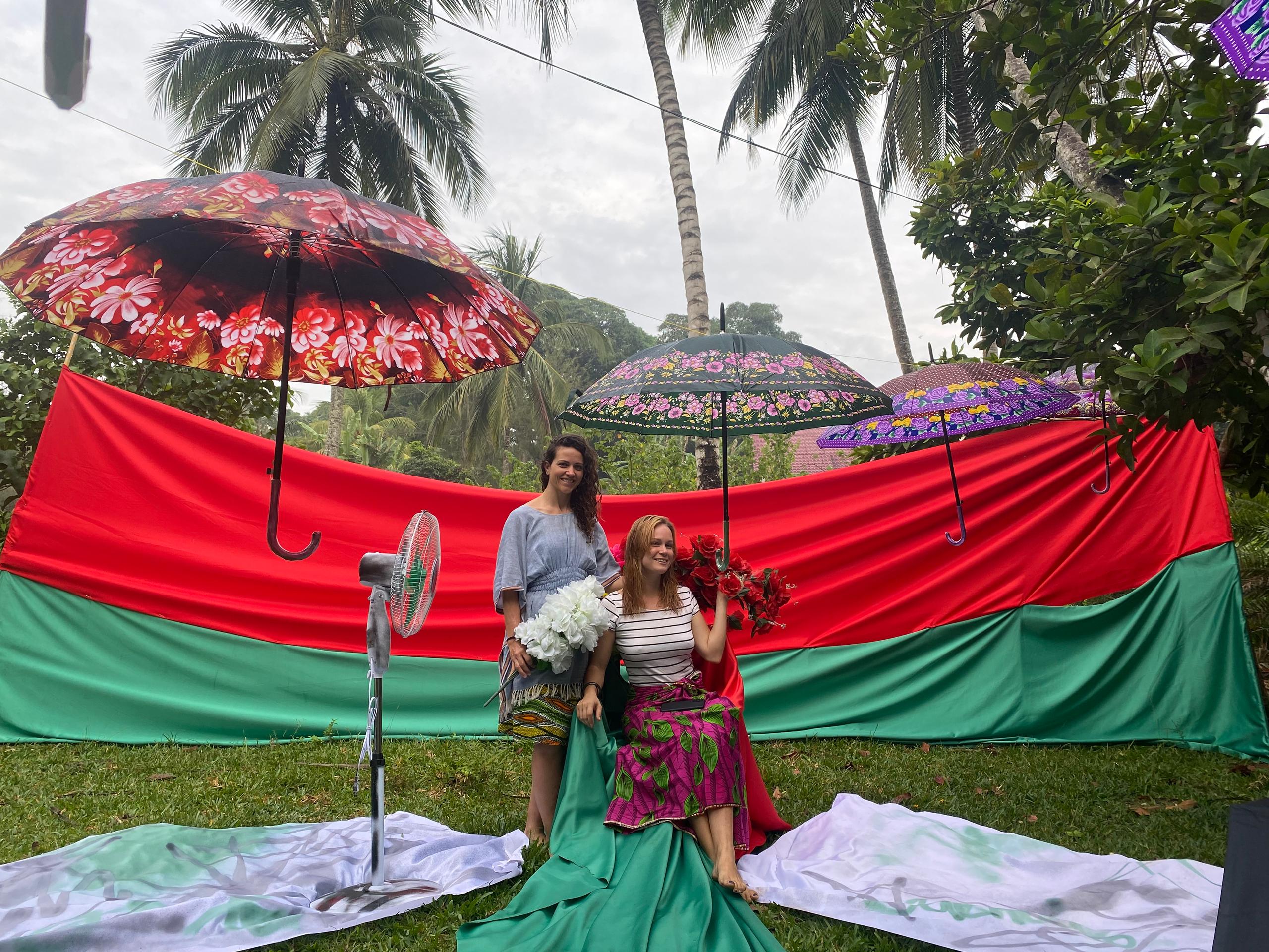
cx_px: 634
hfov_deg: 67.3
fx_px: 953
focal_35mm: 26
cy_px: 476
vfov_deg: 53.1
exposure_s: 1/266
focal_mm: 4.25
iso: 32
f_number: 1.8
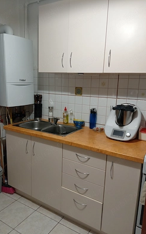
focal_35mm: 28
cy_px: 118
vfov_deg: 66.5
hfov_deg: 44.5
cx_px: 66
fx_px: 178
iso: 285
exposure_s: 1/25
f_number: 1.8
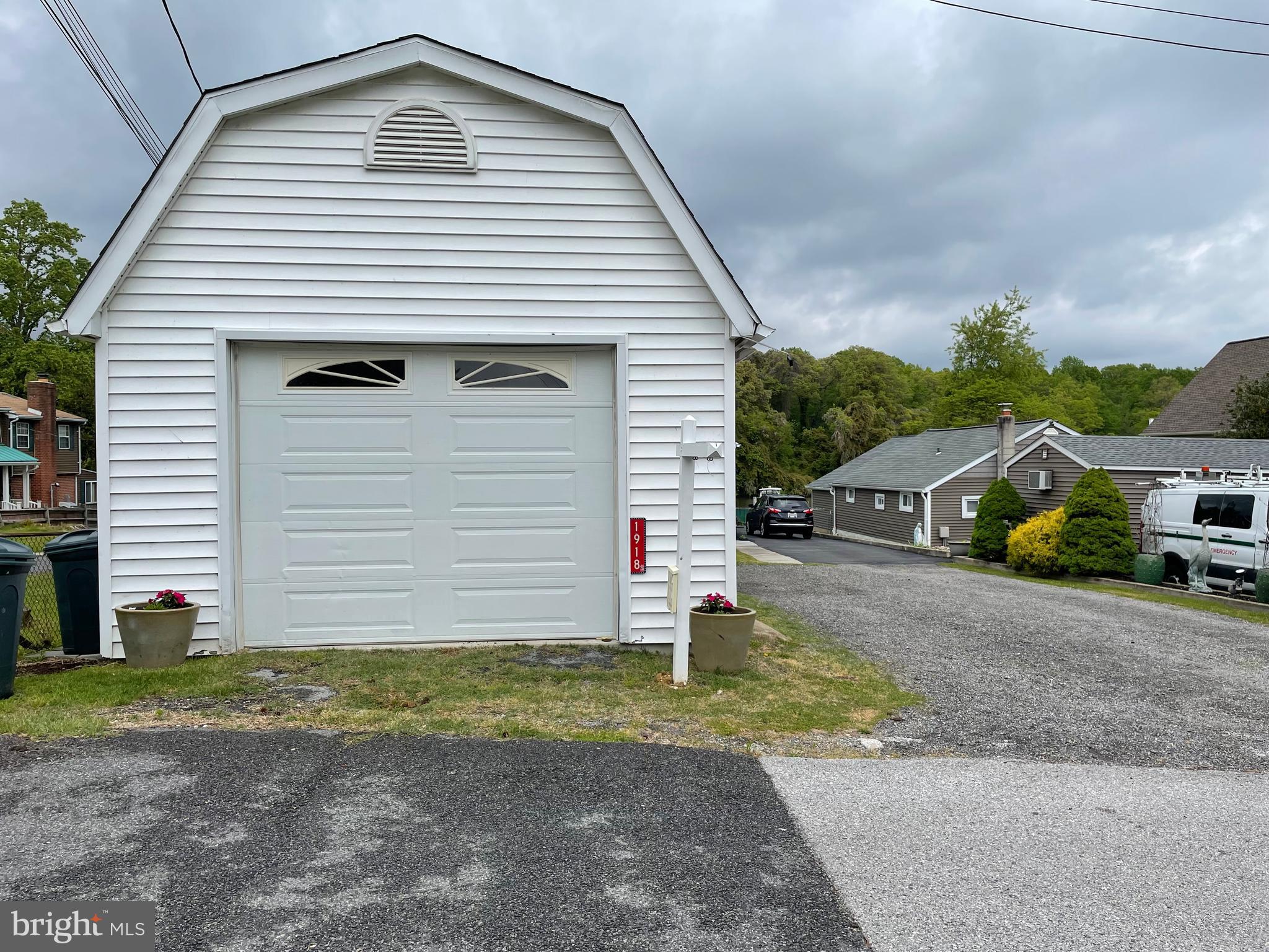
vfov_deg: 53.1
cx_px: 634
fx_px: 953
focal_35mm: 26
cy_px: 476
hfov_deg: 67.3
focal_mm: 4.2
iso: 32
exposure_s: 1/2747
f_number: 1.6
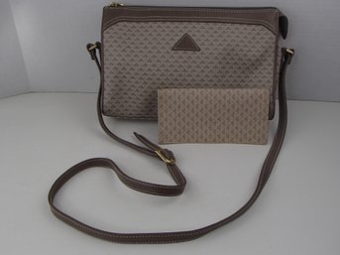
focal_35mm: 37
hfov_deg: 50.2
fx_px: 363
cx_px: 170
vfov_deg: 38.6
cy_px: 128
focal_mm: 6.64
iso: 100
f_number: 4.7
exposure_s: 1/160
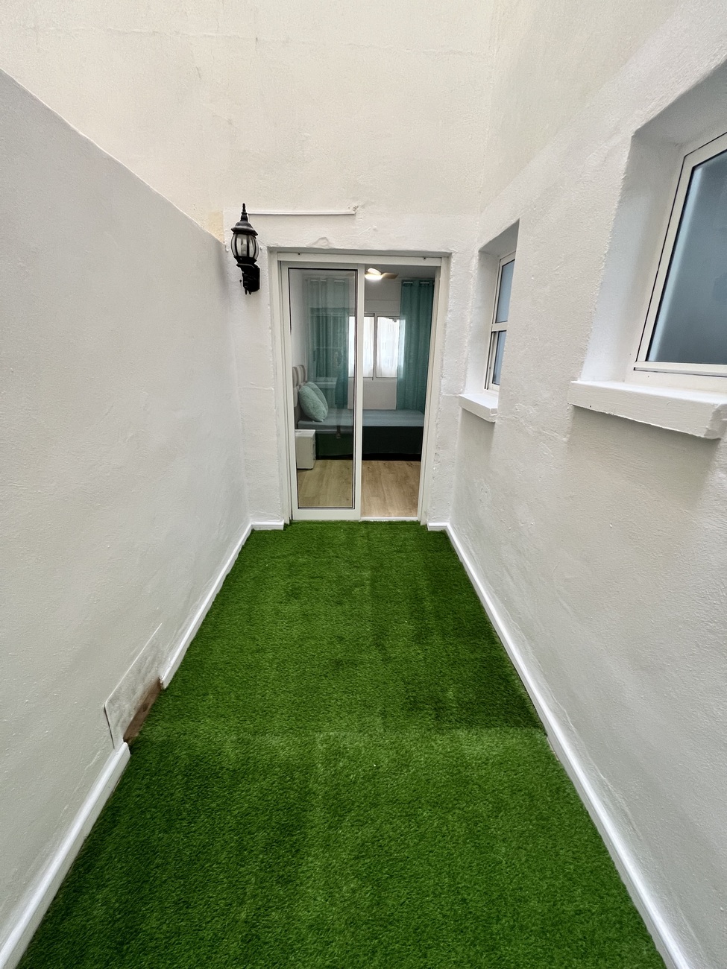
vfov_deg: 106.2
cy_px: 484
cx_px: 364
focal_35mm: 13
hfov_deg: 89.9
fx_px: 364
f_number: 1.8
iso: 250
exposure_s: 1/107
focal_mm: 1.57
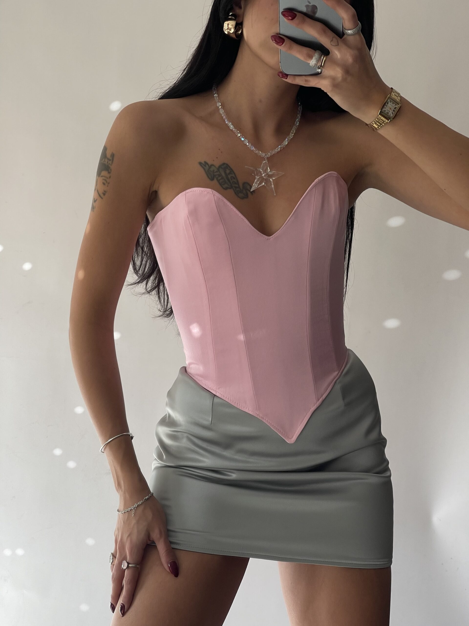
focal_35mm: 64
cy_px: 313
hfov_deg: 22.9
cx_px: 234
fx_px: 1156
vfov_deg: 30.3
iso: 32
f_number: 2.2
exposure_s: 1/175
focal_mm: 7.5
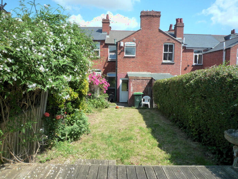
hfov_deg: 69.4
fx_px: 172
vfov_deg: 54.9
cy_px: 90
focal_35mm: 25
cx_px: 119
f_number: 3.5
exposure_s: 1/500
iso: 160
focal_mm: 4.4
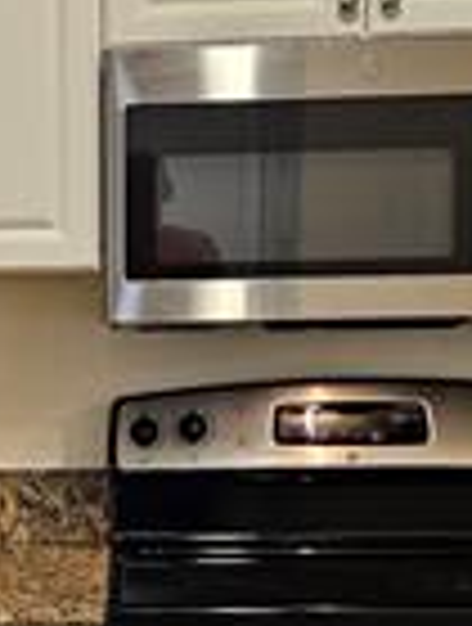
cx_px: -49
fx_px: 1792
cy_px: 464
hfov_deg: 14.6
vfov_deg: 19.7
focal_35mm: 99
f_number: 1.7
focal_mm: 6.3
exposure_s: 1/120
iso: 250
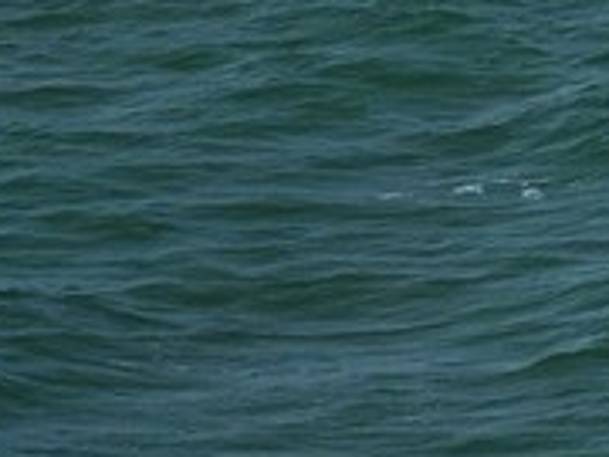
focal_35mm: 1583
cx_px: 2443
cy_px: -1276
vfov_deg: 0.9
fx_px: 27850
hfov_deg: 1.2
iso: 400
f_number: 13
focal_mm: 185
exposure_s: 1/1000
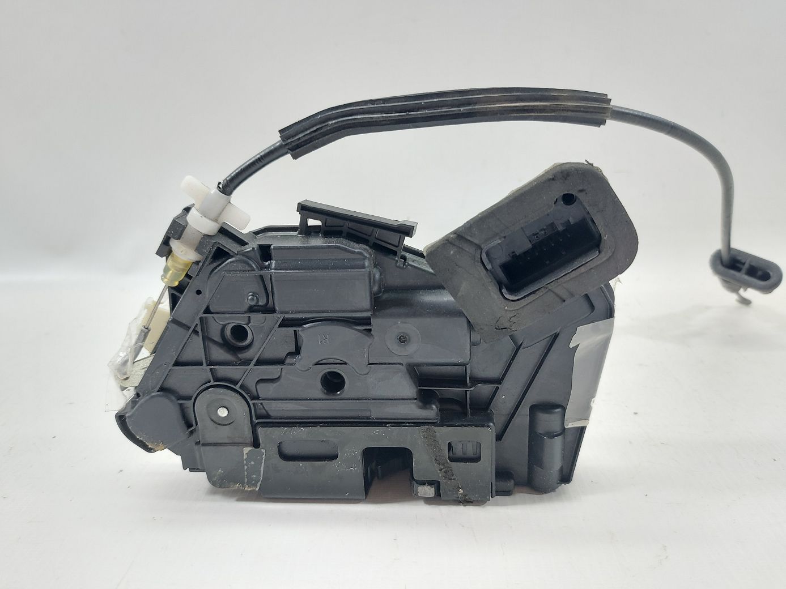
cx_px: 393
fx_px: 545
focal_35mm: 24
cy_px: 294
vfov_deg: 56.8
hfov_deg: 71.6
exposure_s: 1/50
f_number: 1.8
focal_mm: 5.23
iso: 160
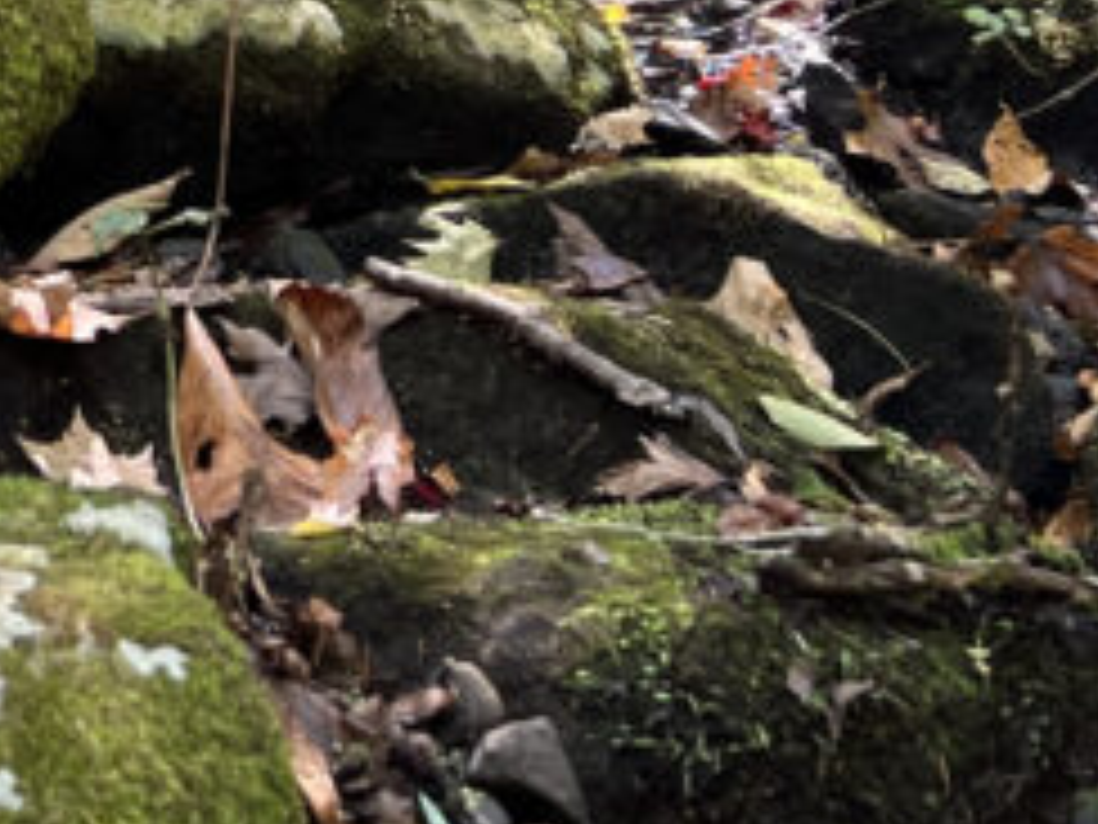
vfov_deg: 12.6
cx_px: -734
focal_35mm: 109
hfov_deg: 15.9
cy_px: -558
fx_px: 3457
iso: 100
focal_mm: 5.7
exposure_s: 1/121
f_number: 1.5
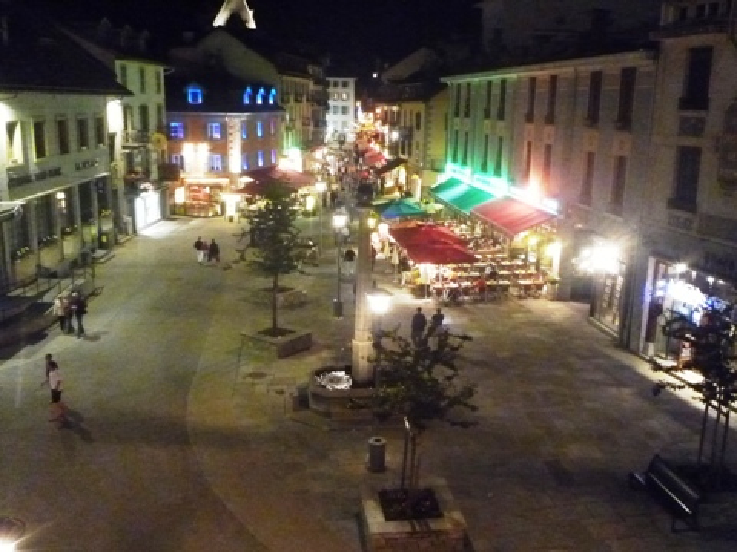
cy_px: 276
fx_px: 703
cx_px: 368
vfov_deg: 42.9
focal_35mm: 33
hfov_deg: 55.4
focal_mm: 4.4
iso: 800
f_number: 2.8
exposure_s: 1/10
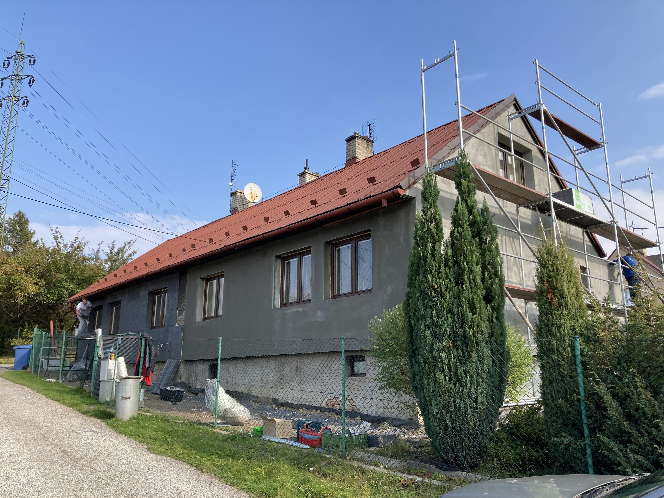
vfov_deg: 49.7
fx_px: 537
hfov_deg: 63.4
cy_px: 249
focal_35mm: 28
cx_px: 332
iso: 20
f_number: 1.8
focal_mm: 3.99
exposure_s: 1/1080
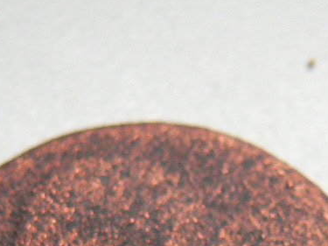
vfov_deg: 11.6
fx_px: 1165
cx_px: 157
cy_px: 359
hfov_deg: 16.0
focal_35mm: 123
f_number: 2.8
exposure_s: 1/40
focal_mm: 6
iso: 200
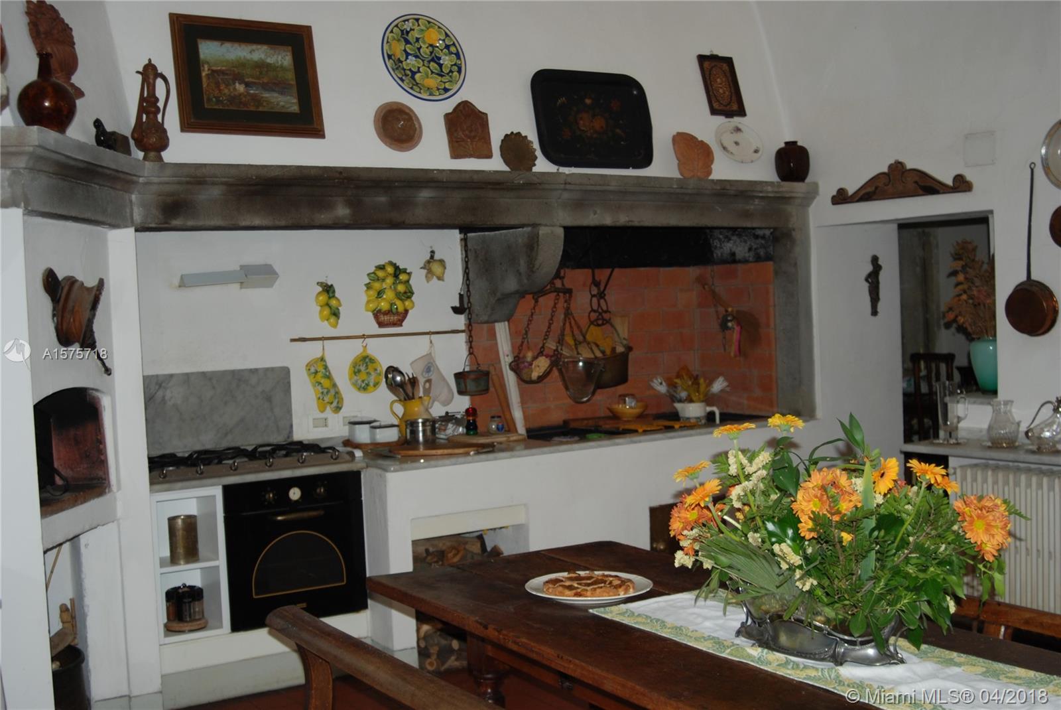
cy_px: 355
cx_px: 530
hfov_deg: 46.4
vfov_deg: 32.0
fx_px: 1239
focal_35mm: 42
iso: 200
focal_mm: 28
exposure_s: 1/60
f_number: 3.5
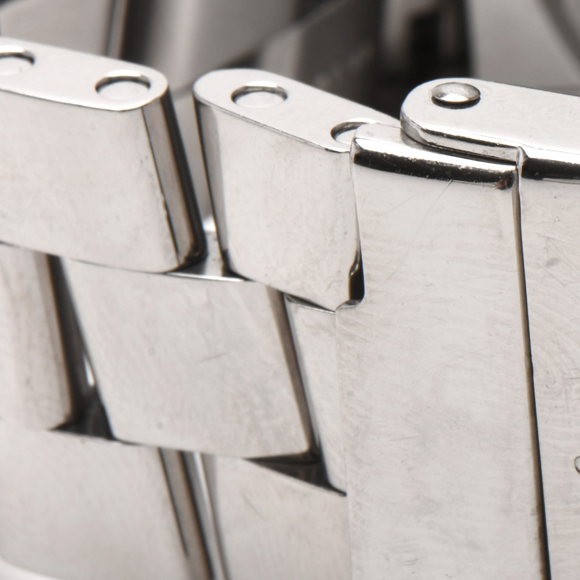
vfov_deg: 5.5
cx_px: 611
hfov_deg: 5.4
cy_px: 360
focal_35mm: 321
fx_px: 6090
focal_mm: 85
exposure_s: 1/100
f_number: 25
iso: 100
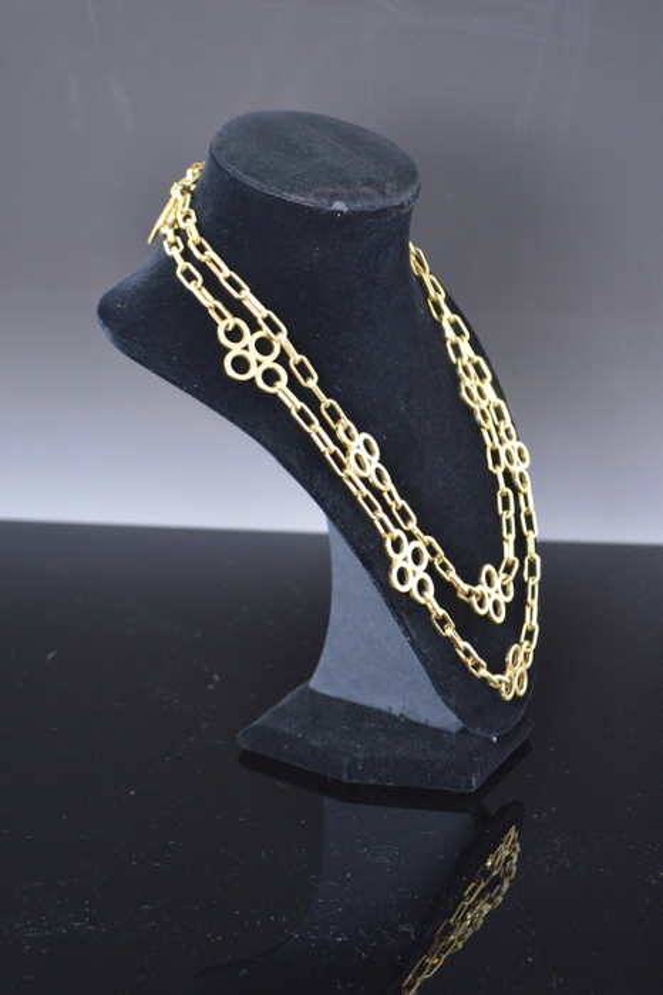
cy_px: 498
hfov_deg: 22.6
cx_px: 332
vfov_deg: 33.4
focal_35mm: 60
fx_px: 1659
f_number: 5.3
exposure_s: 1/60
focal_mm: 40
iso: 900
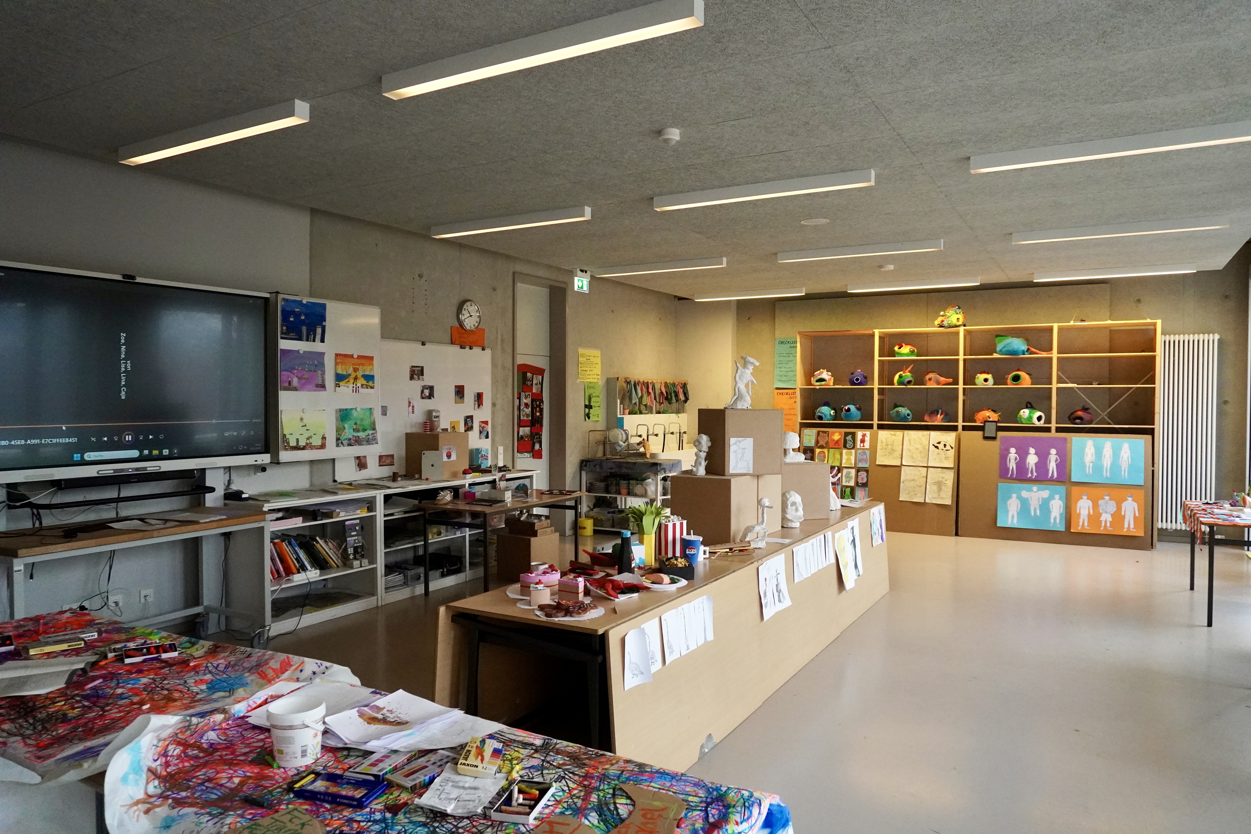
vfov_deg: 53.1
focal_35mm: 24
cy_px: 417
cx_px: 626
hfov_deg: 73.7
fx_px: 834
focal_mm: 16
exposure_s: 1/640
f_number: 4
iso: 3200
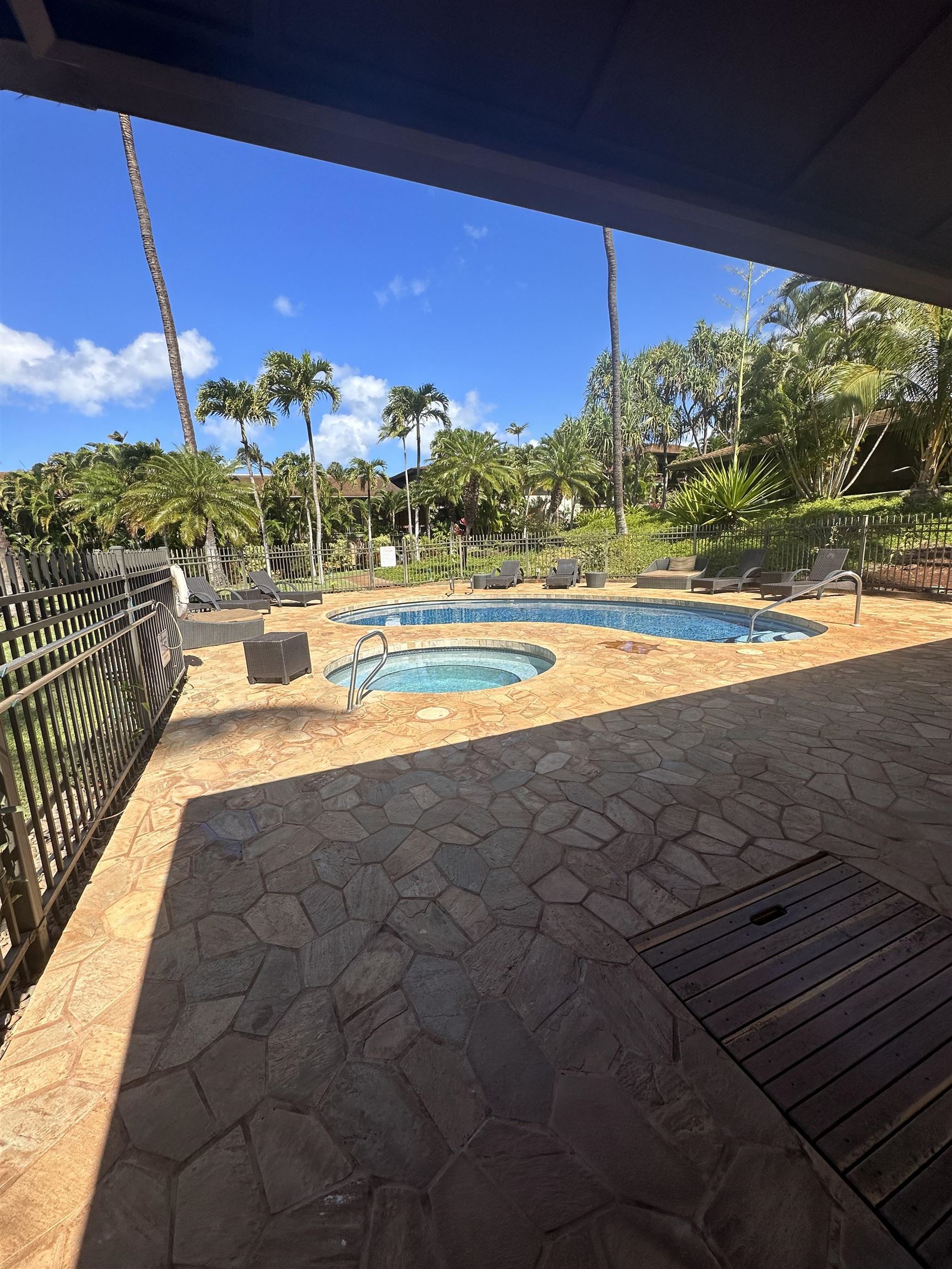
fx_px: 513
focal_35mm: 14
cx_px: 476
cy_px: 634
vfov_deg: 102.1
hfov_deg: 85.7
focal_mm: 2.22
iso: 40
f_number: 2.2
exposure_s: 1/1667
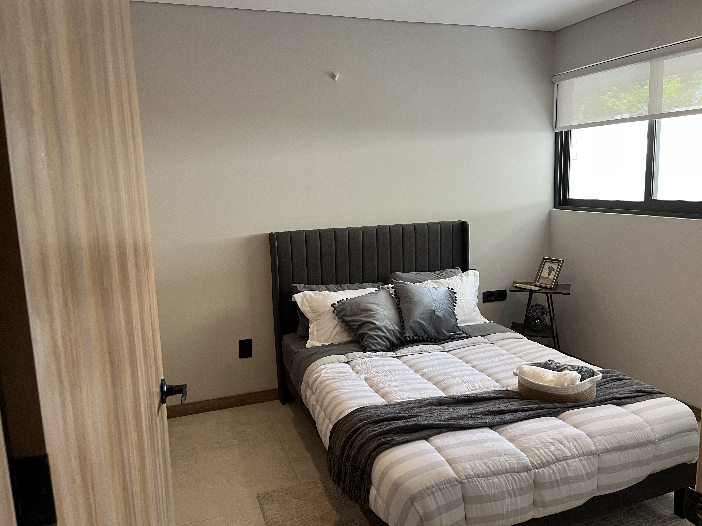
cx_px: 351
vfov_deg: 53.1
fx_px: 527
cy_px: 263
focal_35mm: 26
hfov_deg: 67.3
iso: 125
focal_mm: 5.1
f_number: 1.6
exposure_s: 1/96
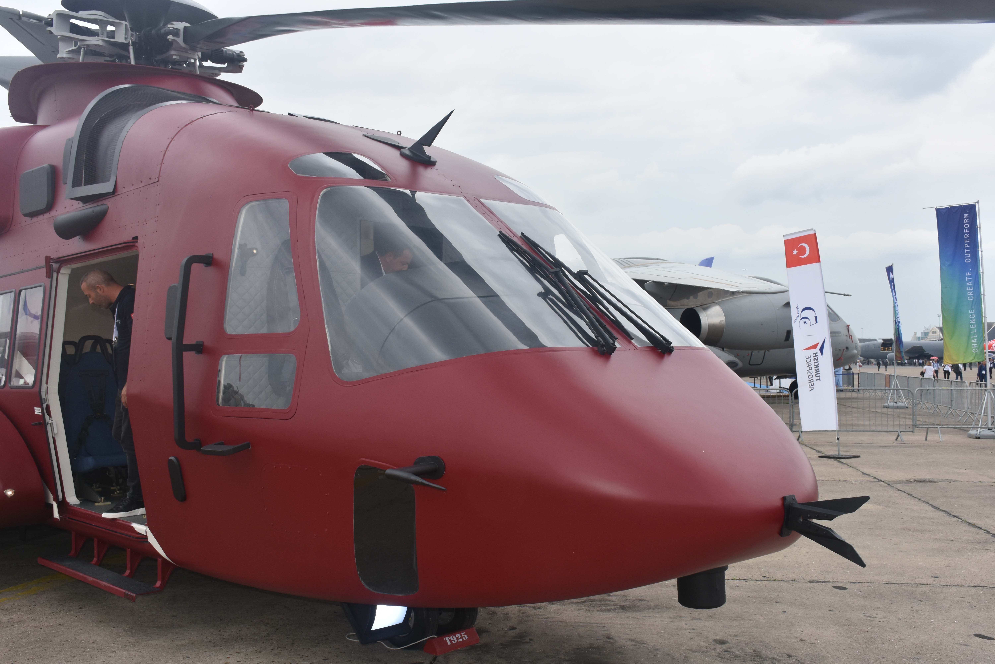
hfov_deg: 53.1
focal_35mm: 36
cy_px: 332
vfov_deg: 36.9
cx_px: 498
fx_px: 995
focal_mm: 24
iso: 320
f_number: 11
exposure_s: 1/250
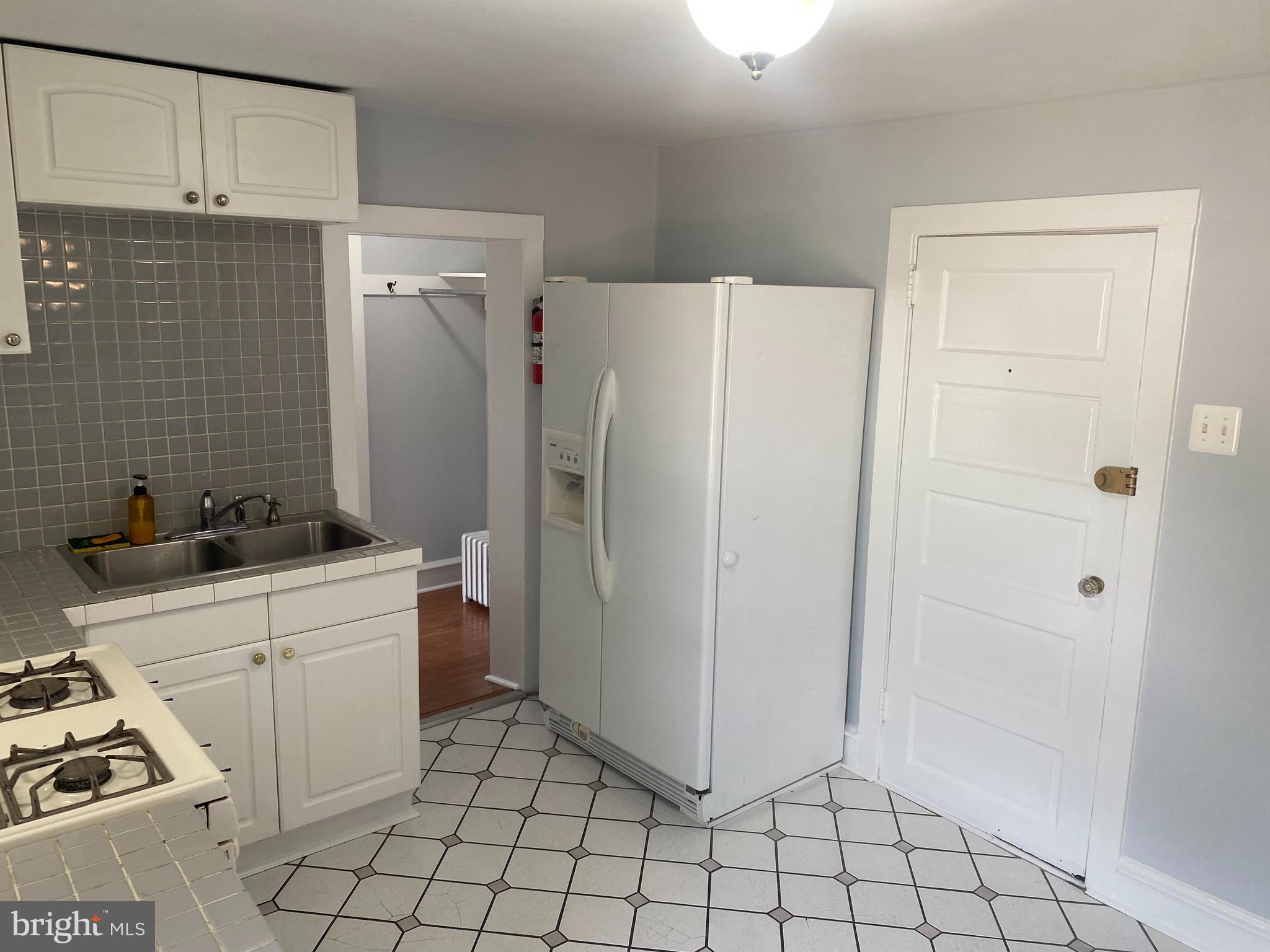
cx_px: 635
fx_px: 954
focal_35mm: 26
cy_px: 476
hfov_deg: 67.3
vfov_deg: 53.1
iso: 100
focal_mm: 4.25
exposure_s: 1/120
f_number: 1.8
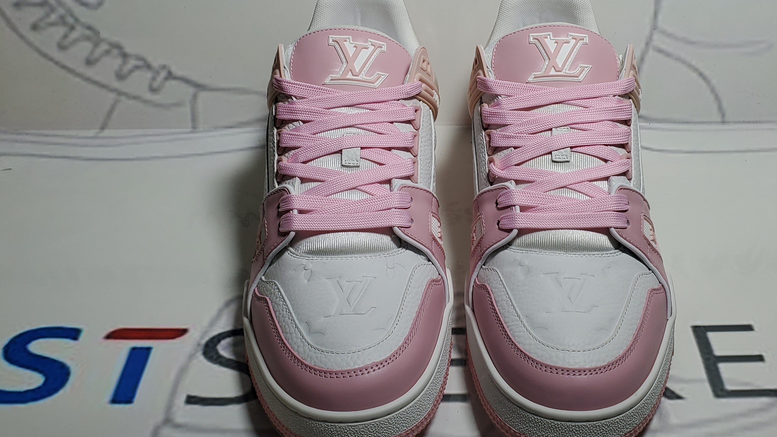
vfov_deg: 27.3
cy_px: 105
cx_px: 453
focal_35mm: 43
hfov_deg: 47.2
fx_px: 886
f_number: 2.4
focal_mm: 4.3
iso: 50
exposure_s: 1/481
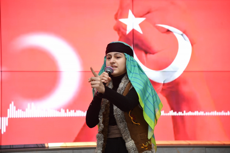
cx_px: 115
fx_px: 767
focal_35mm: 120
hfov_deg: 17.1
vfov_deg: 11.4
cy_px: 76
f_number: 4.5
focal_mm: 120
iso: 2000
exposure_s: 1/80
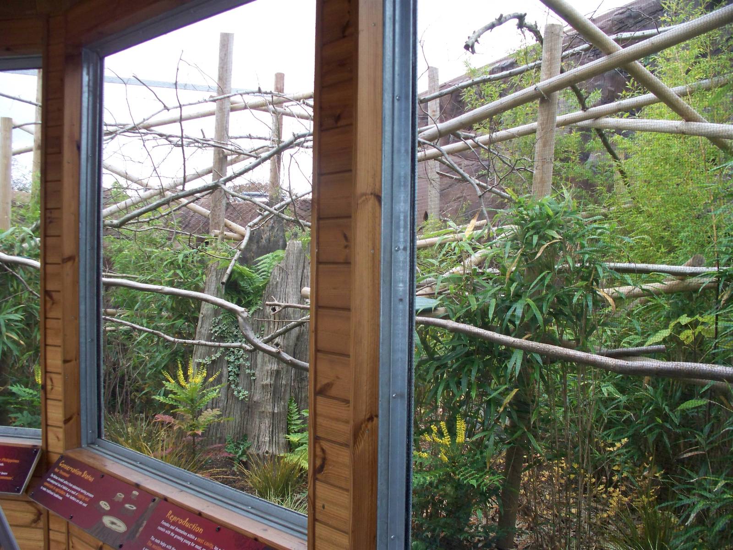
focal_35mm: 36
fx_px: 762
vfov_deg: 39.7
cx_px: 366
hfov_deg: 51.4
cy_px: 275
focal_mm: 7.54
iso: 200
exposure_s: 1/60
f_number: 2.8
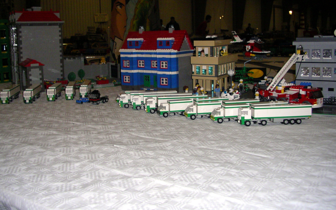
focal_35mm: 40
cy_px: 86
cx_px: 171
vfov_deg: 31.9
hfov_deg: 49.3
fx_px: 366
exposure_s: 1/60
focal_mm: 5.7
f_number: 2.8
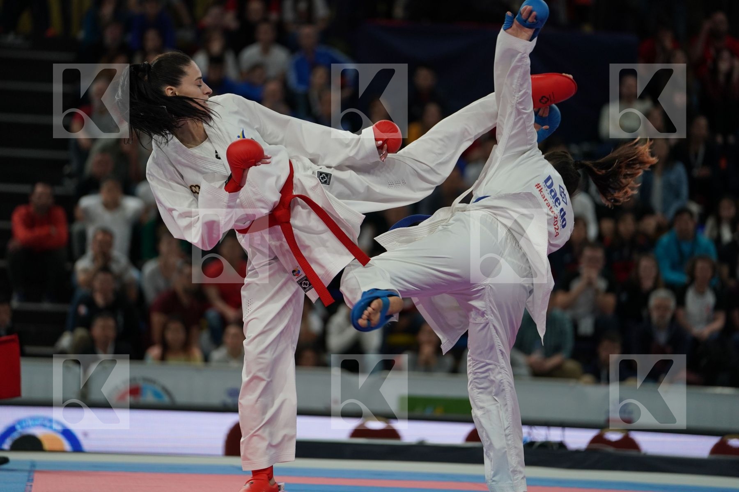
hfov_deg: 11.9
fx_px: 3551
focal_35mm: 173
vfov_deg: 7.9
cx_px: 370
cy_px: 246
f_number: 2.8
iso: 1250
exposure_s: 1/1000
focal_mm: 173
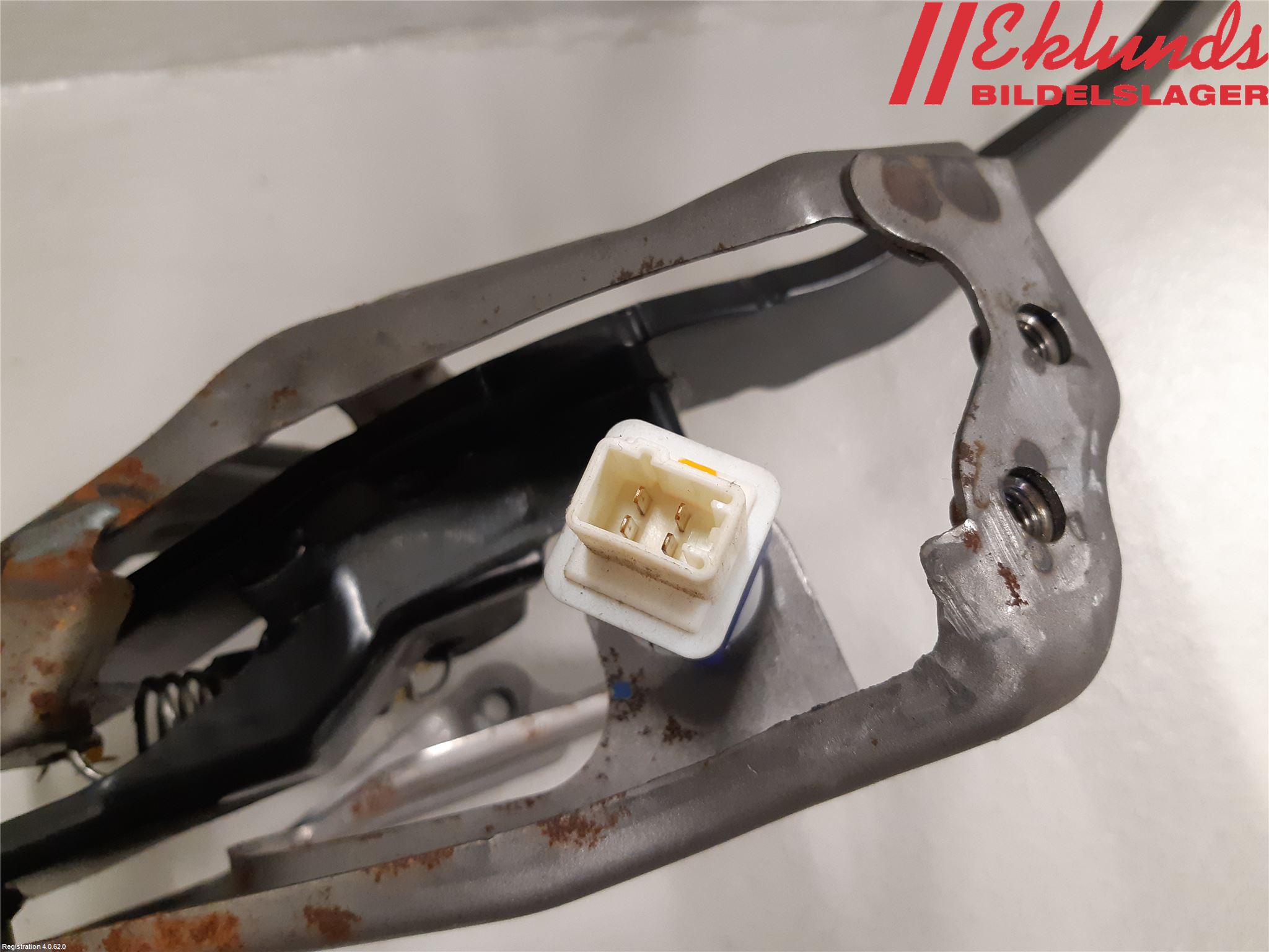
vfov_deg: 53.1
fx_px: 953
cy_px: 476
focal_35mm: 26
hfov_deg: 67.3
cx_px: 634
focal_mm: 3.93
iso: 250
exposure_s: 1/50
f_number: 1.7
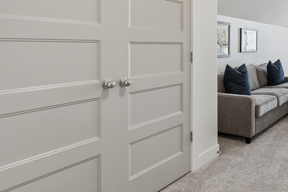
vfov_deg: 38.9
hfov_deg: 51.8
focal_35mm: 33
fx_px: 264
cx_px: 249
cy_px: 48
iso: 250
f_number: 10
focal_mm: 17
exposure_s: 1/200
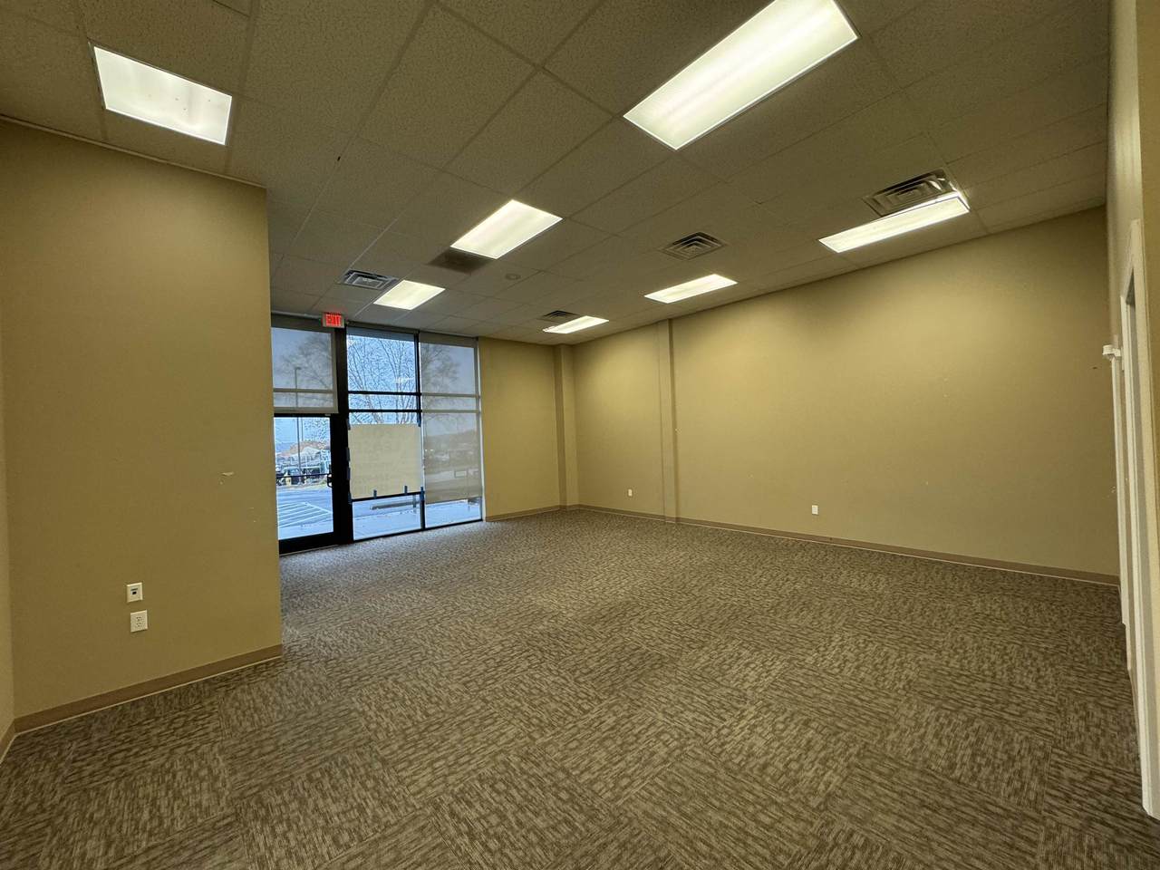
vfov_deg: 85.7
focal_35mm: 14
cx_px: 580
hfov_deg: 102.1
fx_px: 469
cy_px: 435
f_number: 2.2
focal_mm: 2.22
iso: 200
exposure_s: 1/60
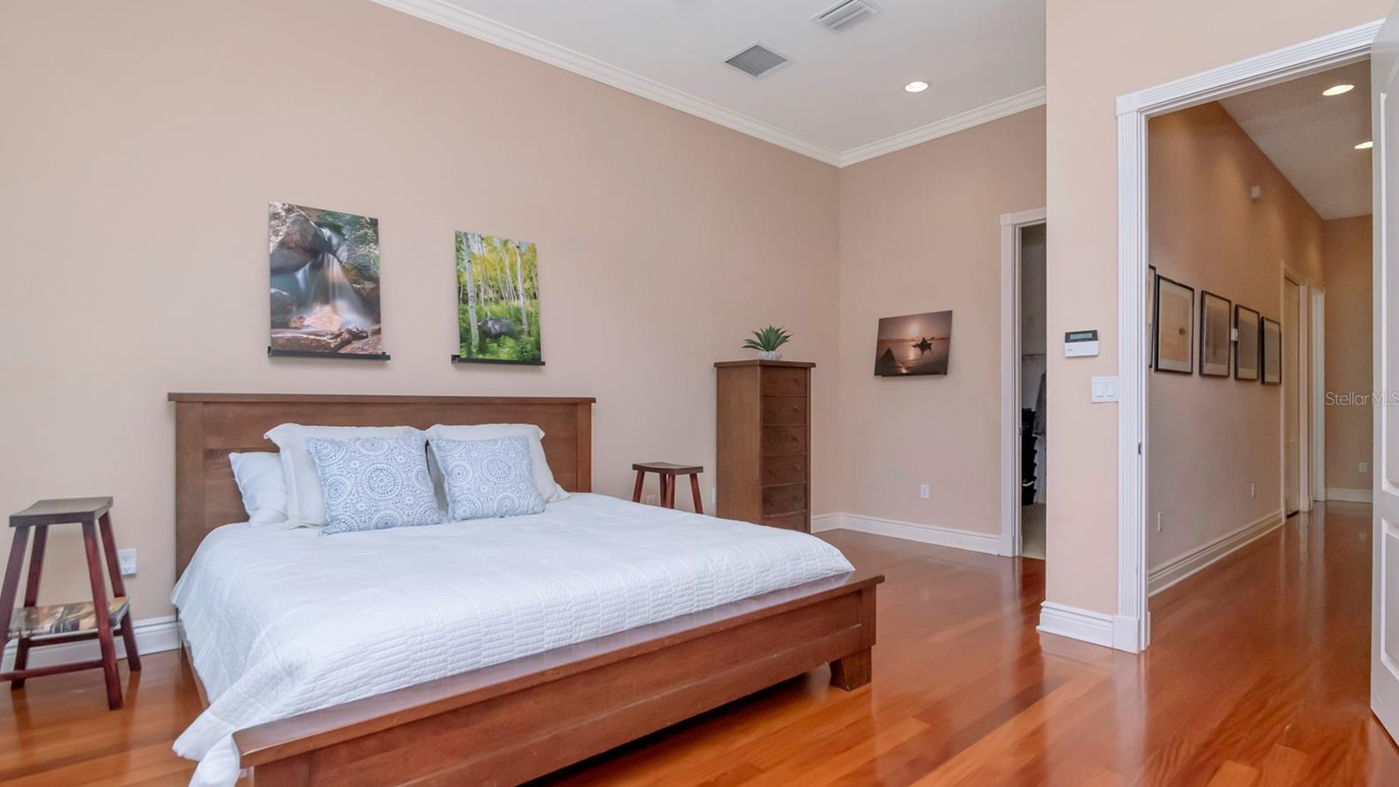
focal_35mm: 18
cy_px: 398
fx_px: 650
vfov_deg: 62.3
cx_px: 695
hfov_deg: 94.2
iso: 1250
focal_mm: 11
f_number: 7.1
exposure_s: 1/200
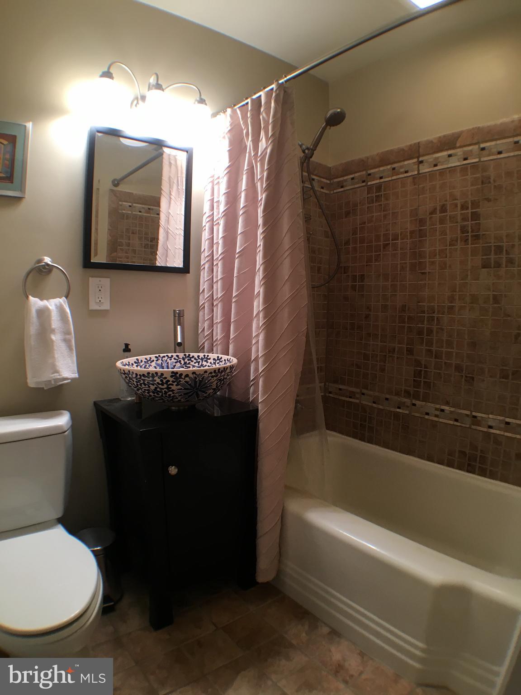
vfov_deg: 61.7
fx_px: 582
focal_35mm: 29
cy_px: 348
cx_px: 260
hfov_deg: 48.2
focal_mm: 4.15
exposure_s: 1/30
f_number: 2.2
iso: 64
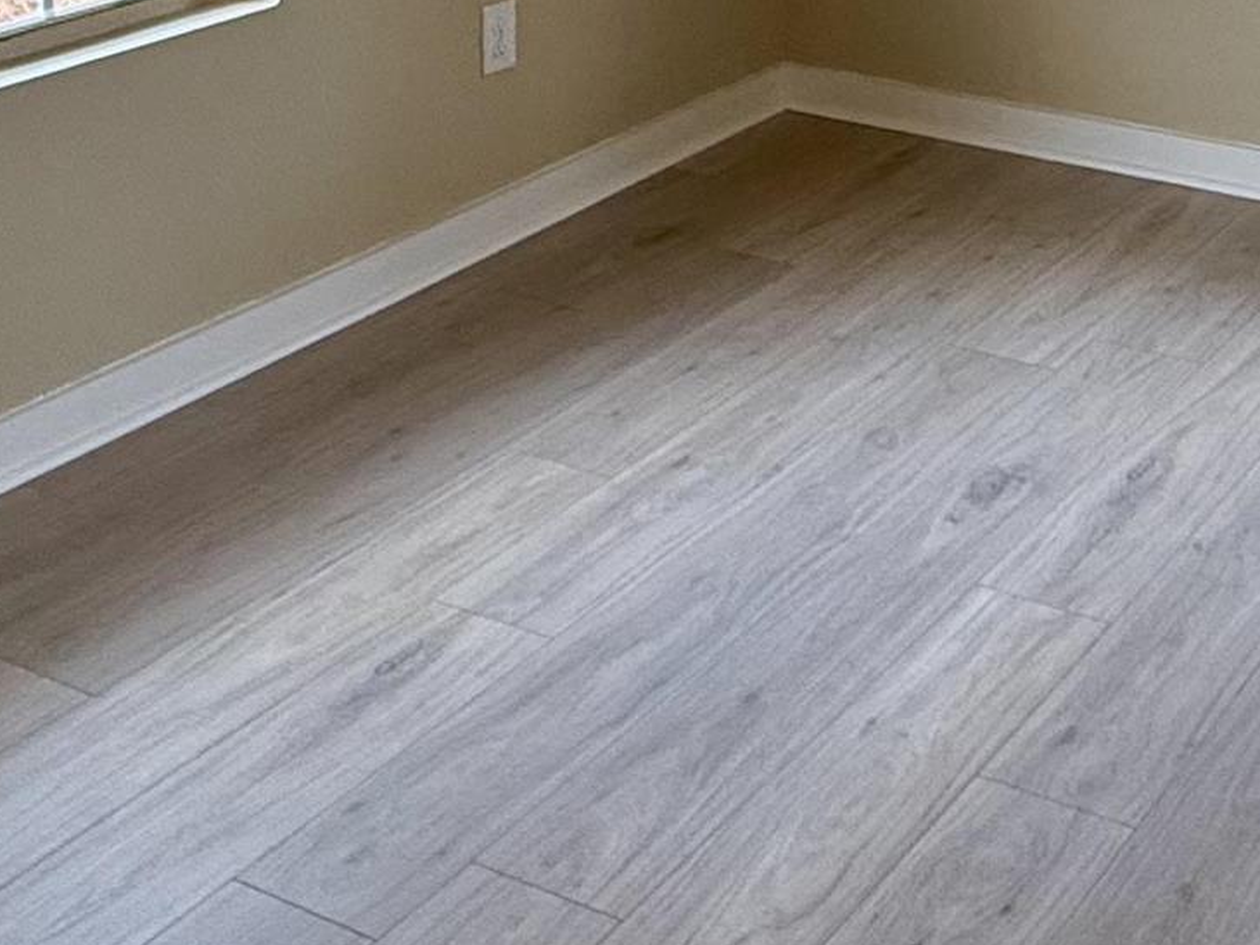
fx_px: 2148
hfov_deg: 31.1
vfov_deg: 22.3
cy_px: -276
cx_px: 1149
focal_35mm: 59
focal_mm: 2.22
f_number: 2.2
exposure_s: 1/120
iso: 125
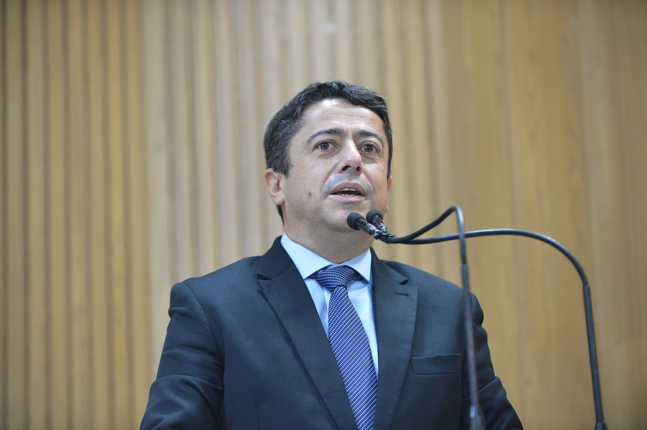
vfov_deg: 10.9
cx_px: 324
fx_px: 2244
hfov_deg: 16.4
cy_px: 215
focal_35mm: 125
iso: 3200
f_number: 2.8
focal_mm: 125
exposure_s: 1/200
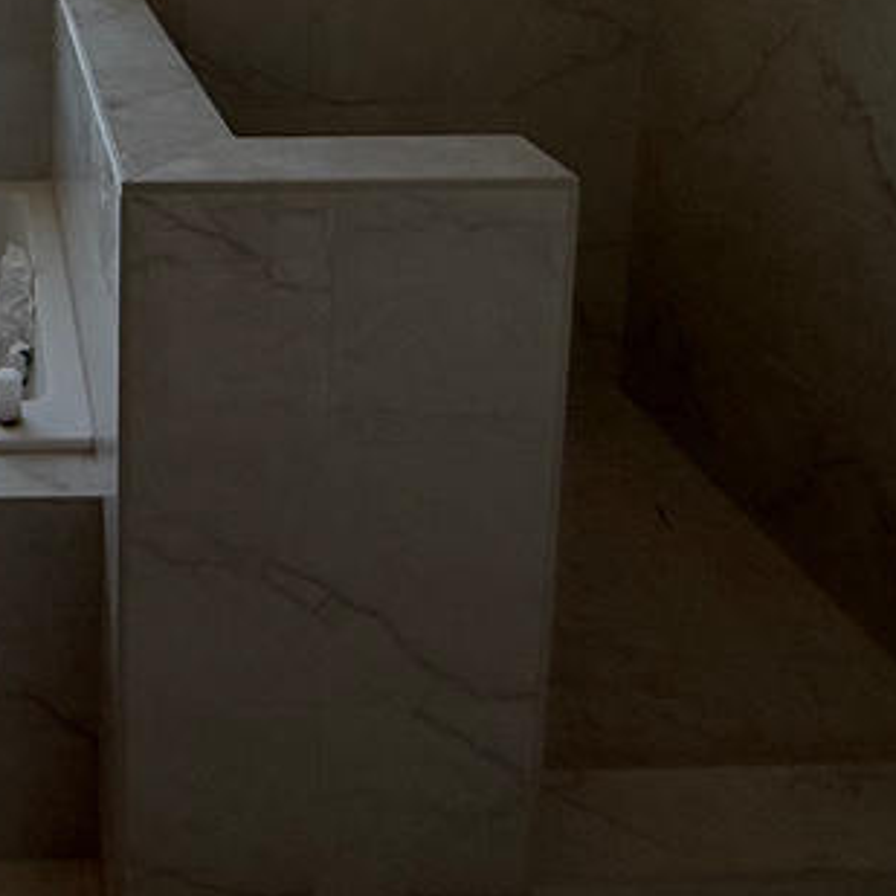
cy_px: -70
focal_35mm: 41
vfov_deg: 35.5
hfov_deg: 36.4
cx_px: -17
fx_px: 1201
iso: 64
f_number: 2.2
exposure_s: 1/342
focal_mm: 2.22
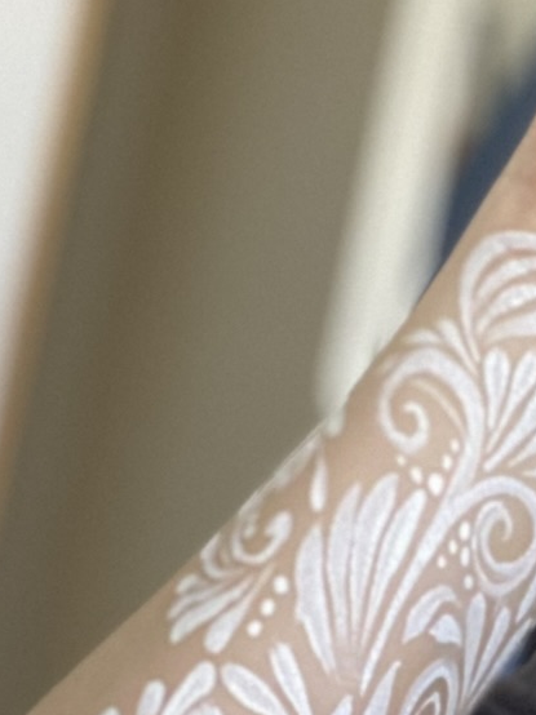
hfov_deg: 13.0
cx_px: 646
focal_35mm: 111
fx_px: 2293
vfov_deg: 17.7
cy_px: 509
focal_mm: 2.71
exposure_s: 1/35
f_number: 2.2
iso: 400
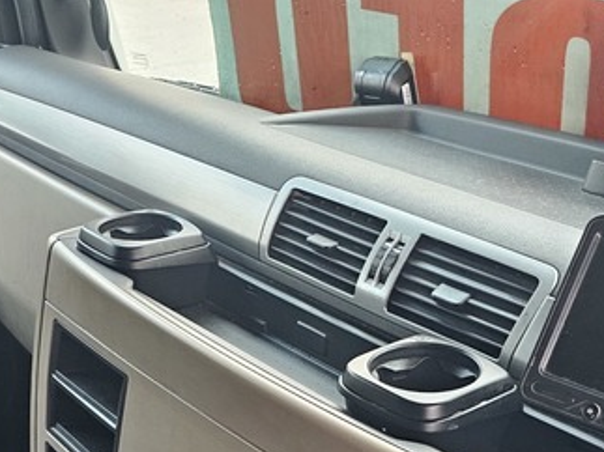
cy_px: 557
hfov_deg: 33.8
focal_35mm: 57
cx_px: 333
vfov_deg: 23.3
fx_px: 994
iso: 800
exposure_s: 1/24
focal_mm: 6.3
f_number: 1.7
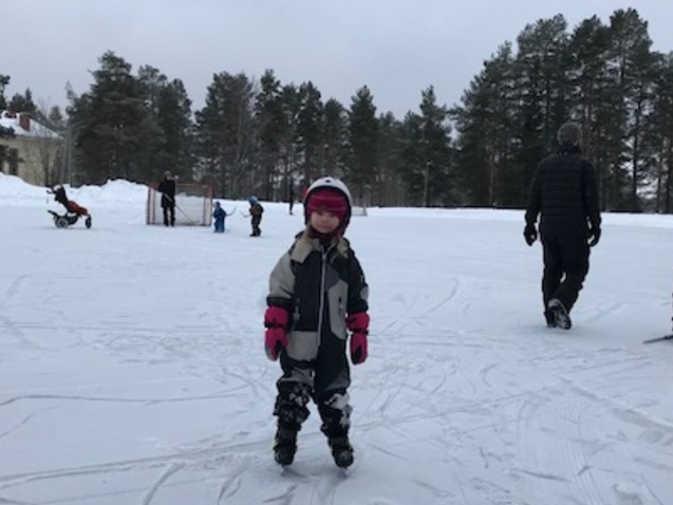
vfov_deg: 32.2
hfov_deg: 42.1
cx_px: 331
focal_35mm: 45
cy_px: 251
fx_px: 875
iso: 20
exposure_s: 1/275
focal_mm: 3.99
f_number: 1.8
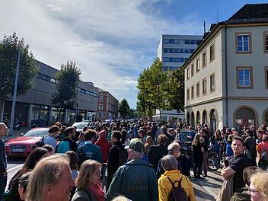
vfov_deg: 56.8
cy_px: 100
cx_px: 134
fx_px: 186
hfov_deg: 71.6
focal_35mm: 24
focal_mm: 5.23
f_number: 1.8
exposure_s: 1/2798
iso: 40
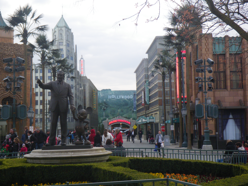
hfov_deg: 31.2
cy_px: 93
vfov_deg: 23.7
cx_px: 124
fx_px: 444
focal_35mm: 62
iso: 160
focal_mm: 11.1
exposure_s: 1/80
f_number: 4.6
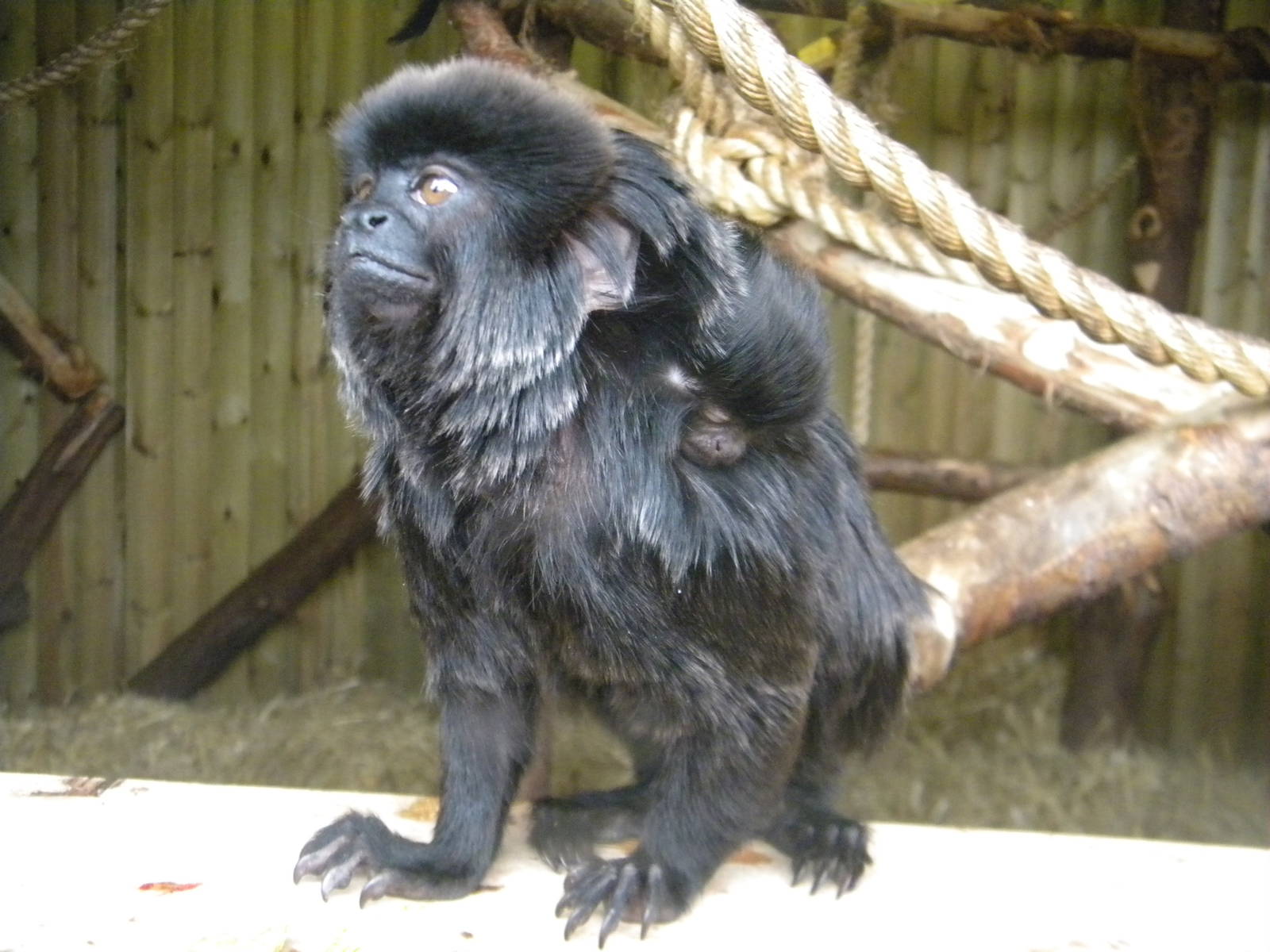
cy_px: 476
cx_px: 635
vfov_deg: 35.1
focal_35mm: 41
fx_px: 1504
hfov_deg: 45.8
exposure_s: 1/140
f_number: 3.8
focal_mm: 7.3
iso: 800
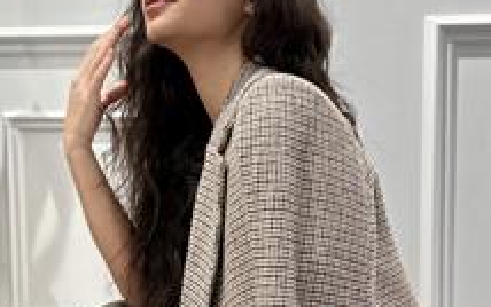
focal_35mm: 57
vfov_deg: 22.3
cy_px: 263
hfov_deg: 35.6
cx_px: 211
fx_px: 763
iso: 100
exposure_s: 1/100
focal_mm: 6.86
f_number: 1.78
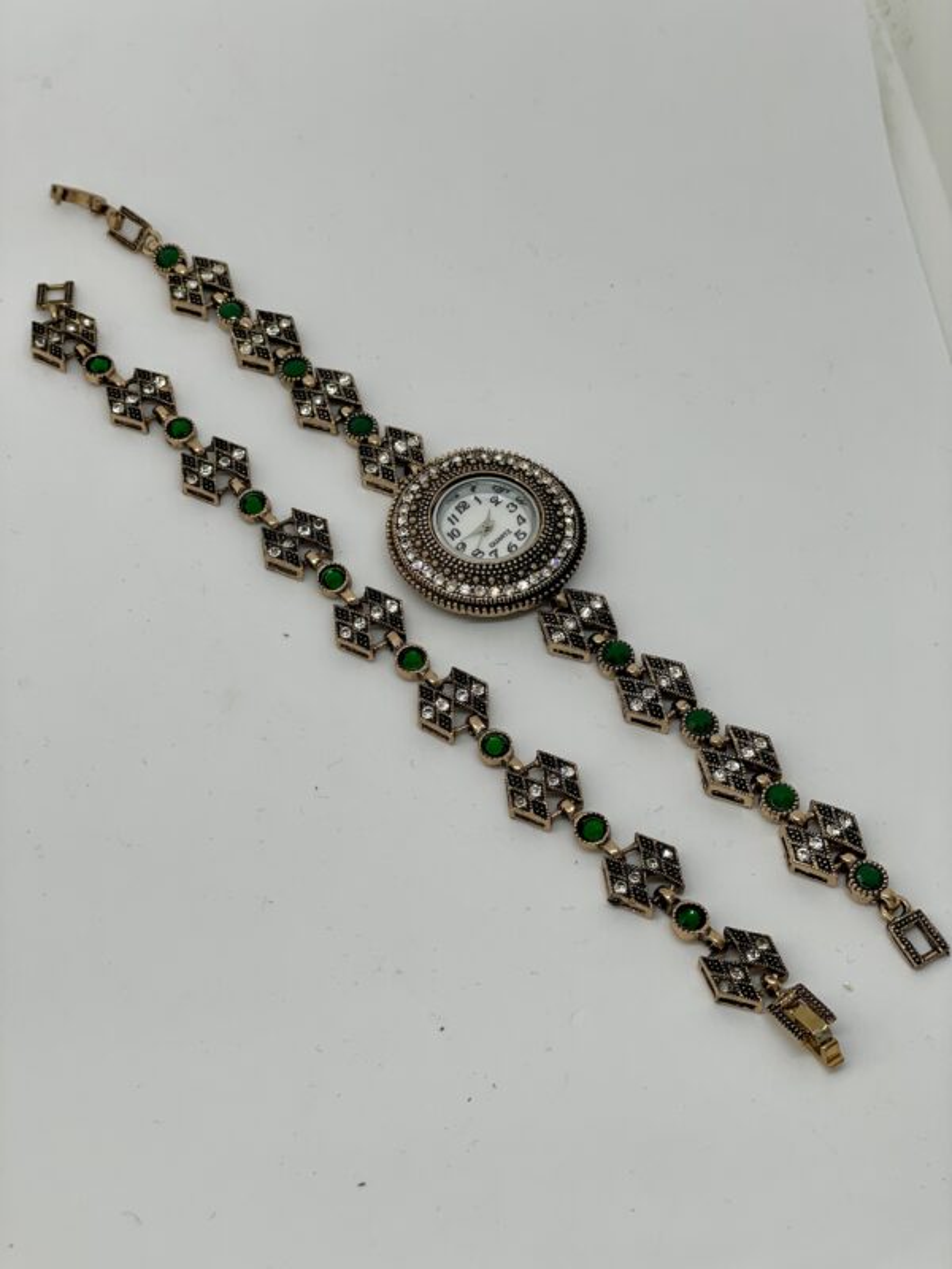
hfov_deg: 28.0
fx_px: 1907
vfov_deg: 36.8
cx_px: 476
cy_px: 634
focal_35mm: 52
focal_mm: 6
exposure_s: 1/128
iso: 25
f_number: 2
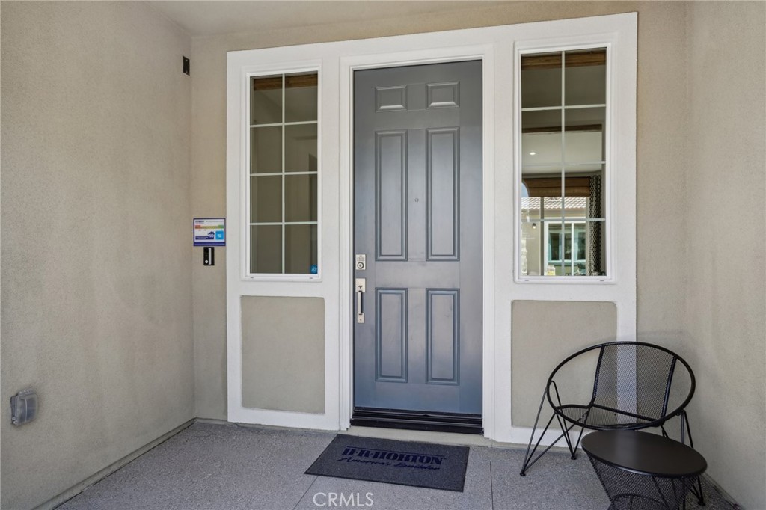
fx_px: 468
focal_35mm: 22
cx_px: 383
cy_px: 255
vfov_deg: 57.2
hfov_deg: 78.6
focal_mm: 22
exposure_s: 1/40
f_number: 7.1
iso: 100
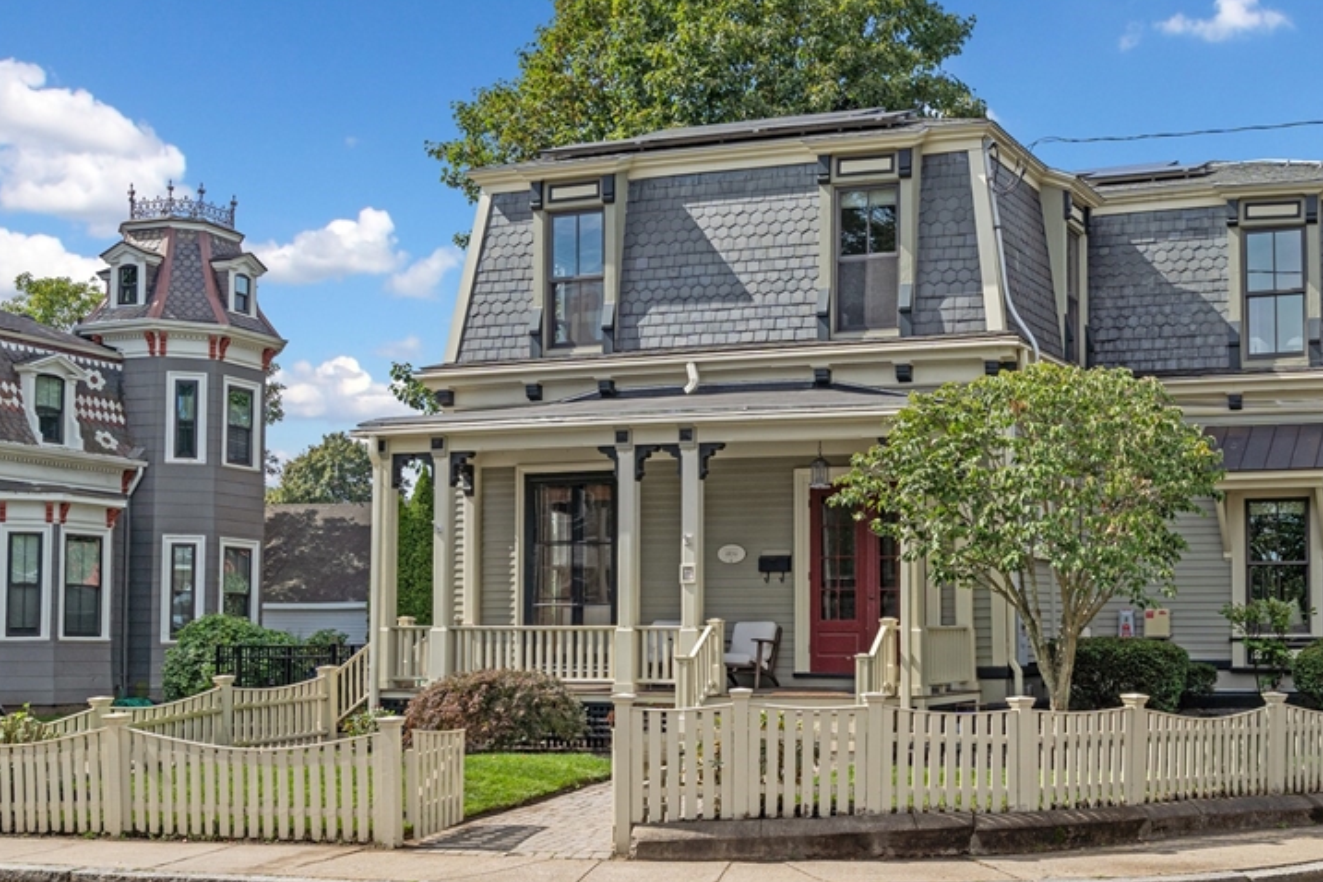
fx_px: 1837
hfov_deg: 38.9
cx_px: 939
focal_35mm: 50
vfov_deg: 26.9
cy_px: 532
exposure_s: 1/640
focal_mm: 35
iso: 320
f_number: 8
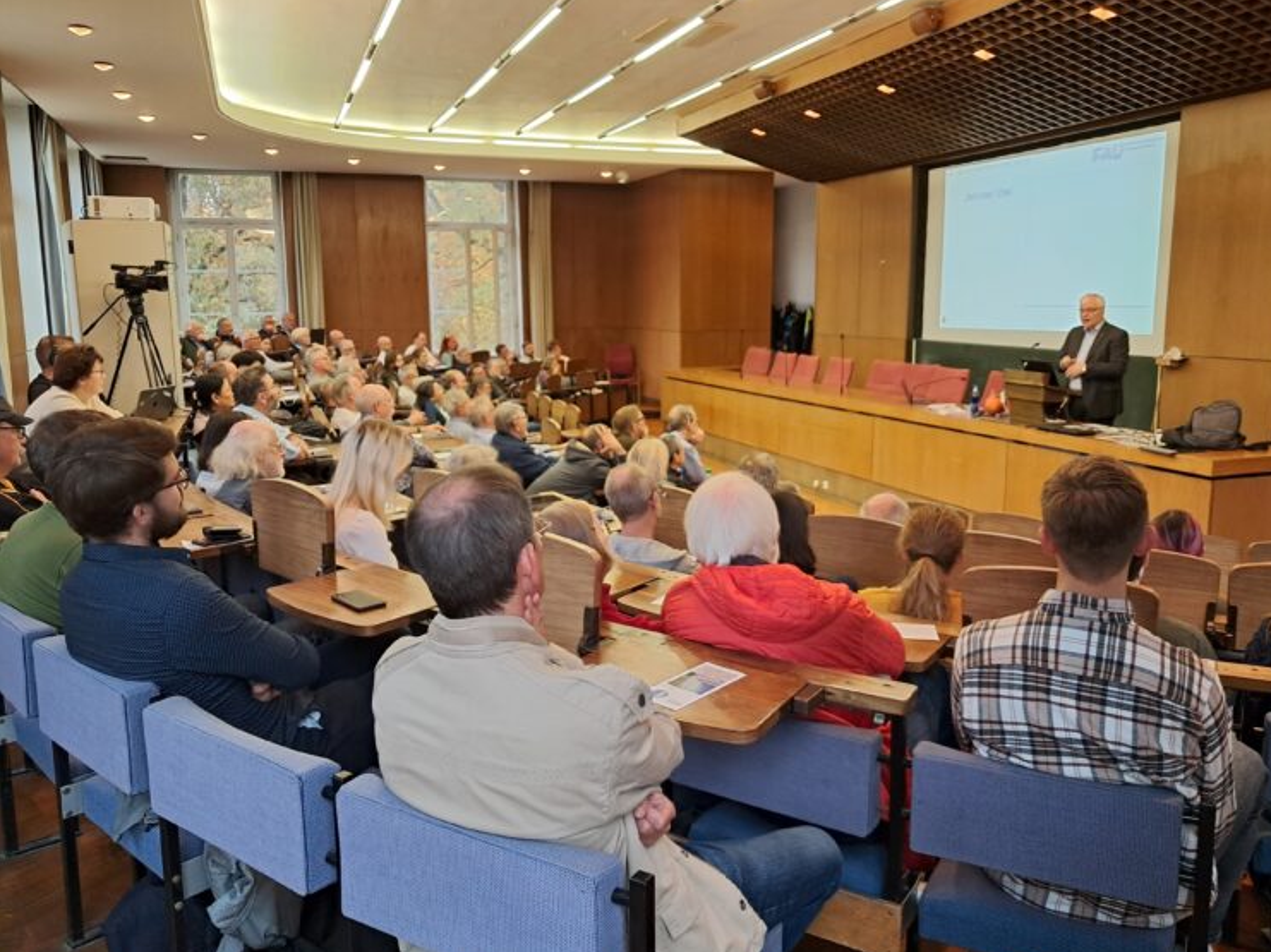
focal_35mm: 28
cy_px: 480
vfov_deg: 49.7
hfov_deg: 63.5
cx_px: 657
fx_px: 1028
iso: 320
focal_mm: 4
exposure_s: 1/50
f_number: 1.8
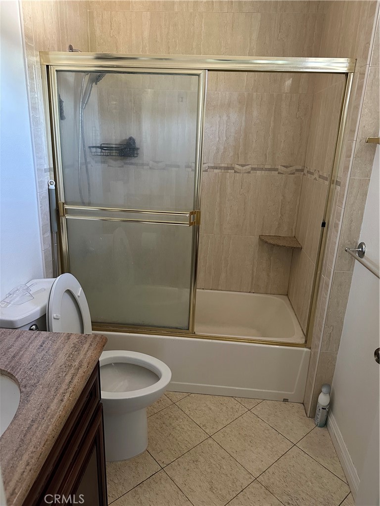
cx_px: 190
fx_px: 351
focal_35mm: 24
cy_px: 253
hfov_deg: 56.8
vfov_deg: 71.6
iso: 500
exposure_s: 1/60
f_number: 1.78
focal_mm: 6.86
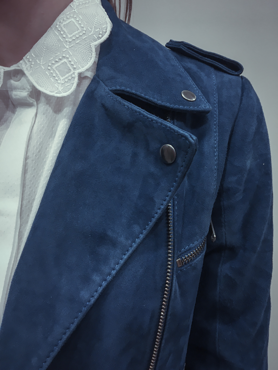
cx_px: 139
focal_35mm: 29
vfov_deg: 61.7
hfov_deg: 48.2
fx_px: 311
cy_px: 185
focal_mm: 4.15
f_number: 2.2
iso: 32
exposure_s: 1/33
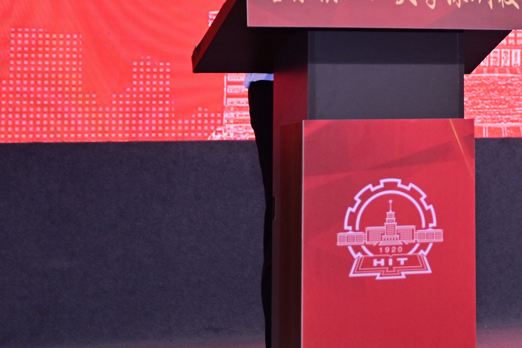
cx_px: 749
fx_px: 1928
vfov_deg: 10.1
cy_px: -105
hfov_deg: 14.5
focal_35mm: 133
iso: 1000
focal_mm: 42
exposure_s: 1/125
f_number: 2.8
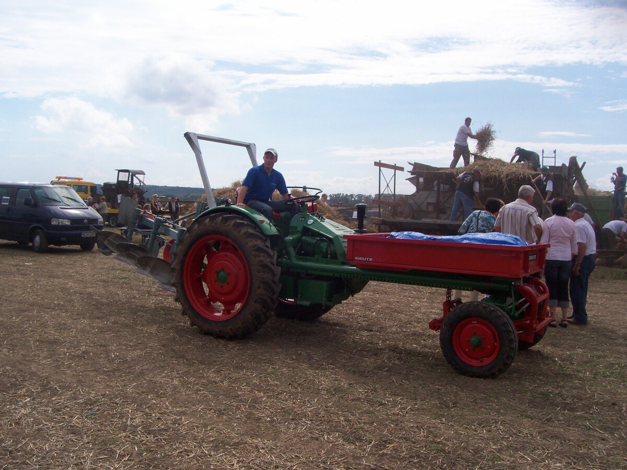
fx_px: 616
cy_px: 235
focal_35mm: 34
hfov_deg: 54.0
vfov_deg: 41.8
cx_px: 314
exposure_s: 1/788
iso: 80
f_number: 5.1
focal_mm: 5.6
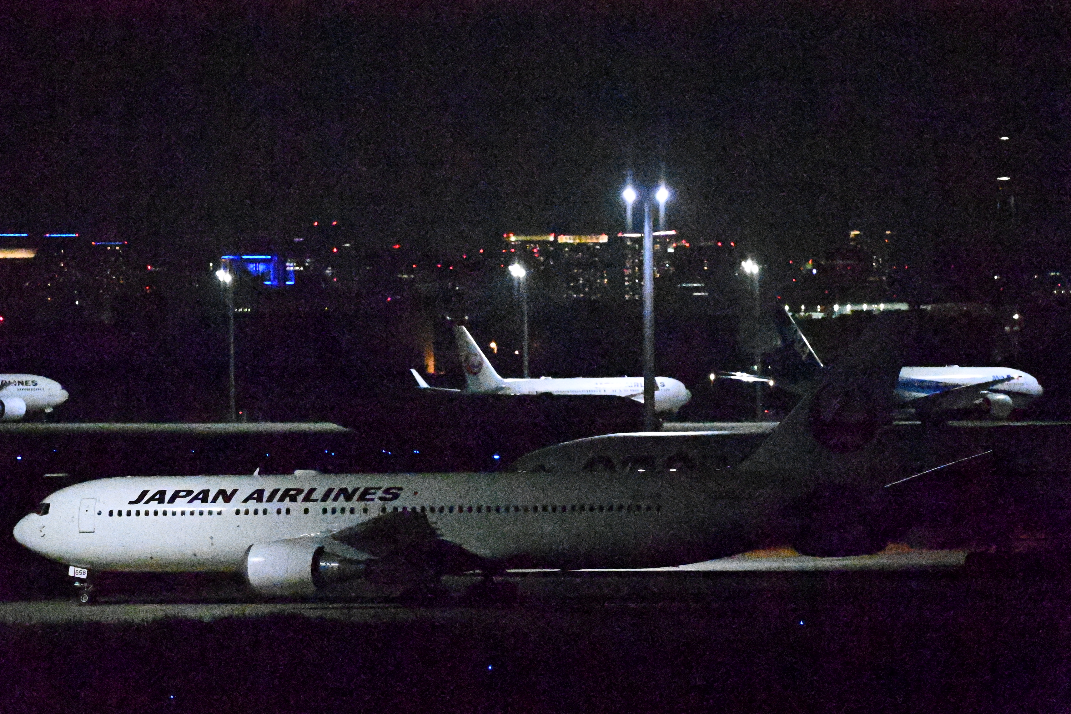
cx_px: 536
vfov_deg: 4.6
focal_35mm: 300
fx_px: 8924
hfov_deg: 6.9
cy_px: 357
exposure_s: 1/8000
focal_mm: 300
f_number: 2.8
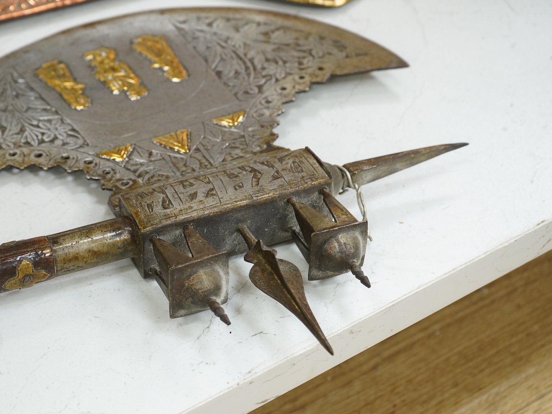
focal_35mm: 82
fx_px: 1308
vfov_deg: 18.0
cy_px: 227
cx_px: 212
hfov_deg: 23.8
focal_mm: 67
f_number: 7.1
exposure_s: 1/80
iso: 2500
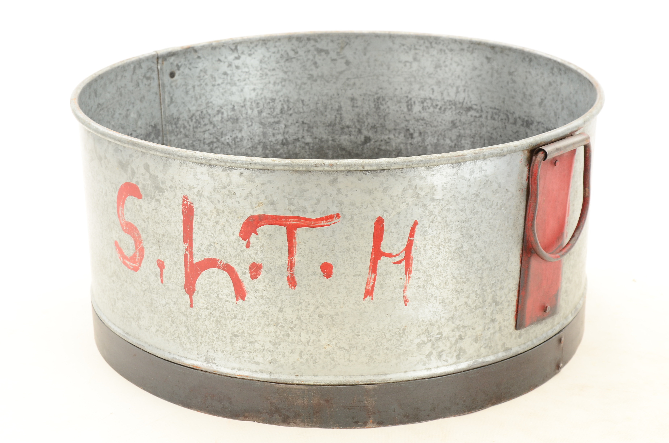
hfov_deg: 28.1
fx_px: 1335
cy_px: 222
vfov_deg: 18.8
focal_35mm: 72
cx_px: 334
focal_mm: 48
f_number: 10
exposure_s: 1/60
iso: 320
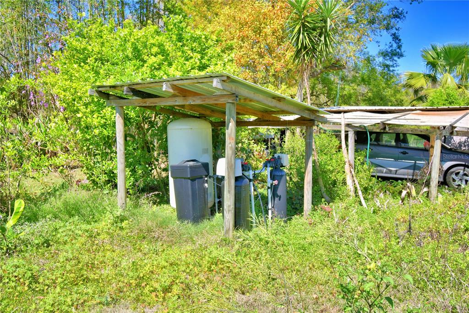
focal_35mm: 30
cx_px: 234
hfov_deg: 61.9
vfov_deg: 43.6
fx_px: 391
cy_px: 156
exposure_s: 1/500
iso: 180
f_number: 5.6
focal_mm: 20
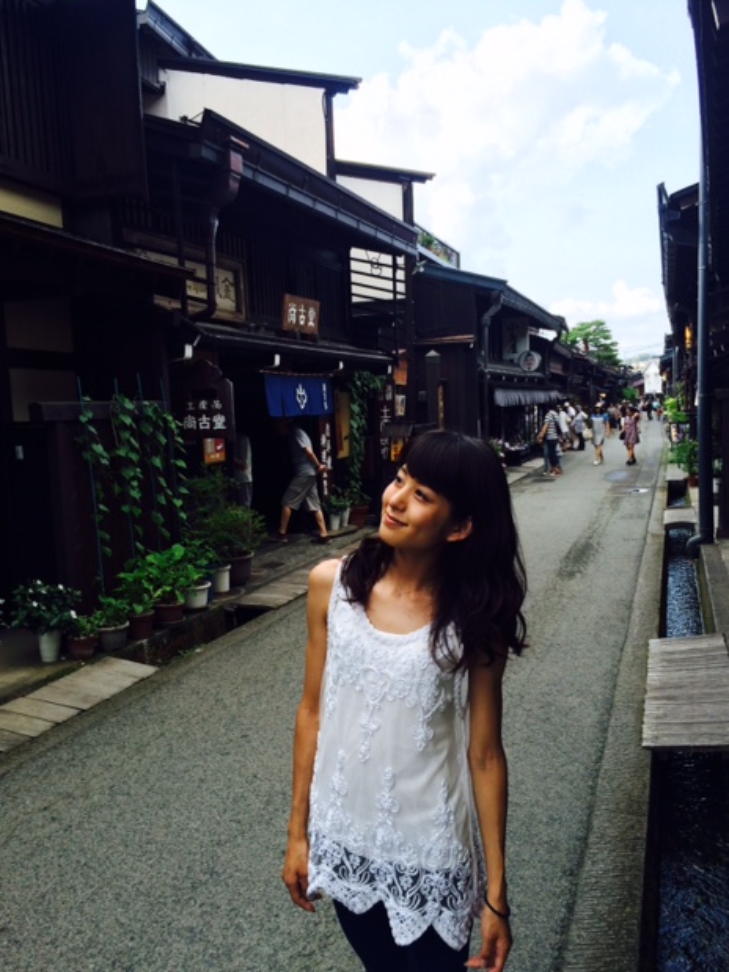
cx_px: 358
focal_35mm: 30
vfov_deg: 60.0
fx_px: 843
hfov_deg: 46.8
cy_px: 496
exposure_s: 1/562
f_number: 2.2
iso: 32
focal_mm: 4.15
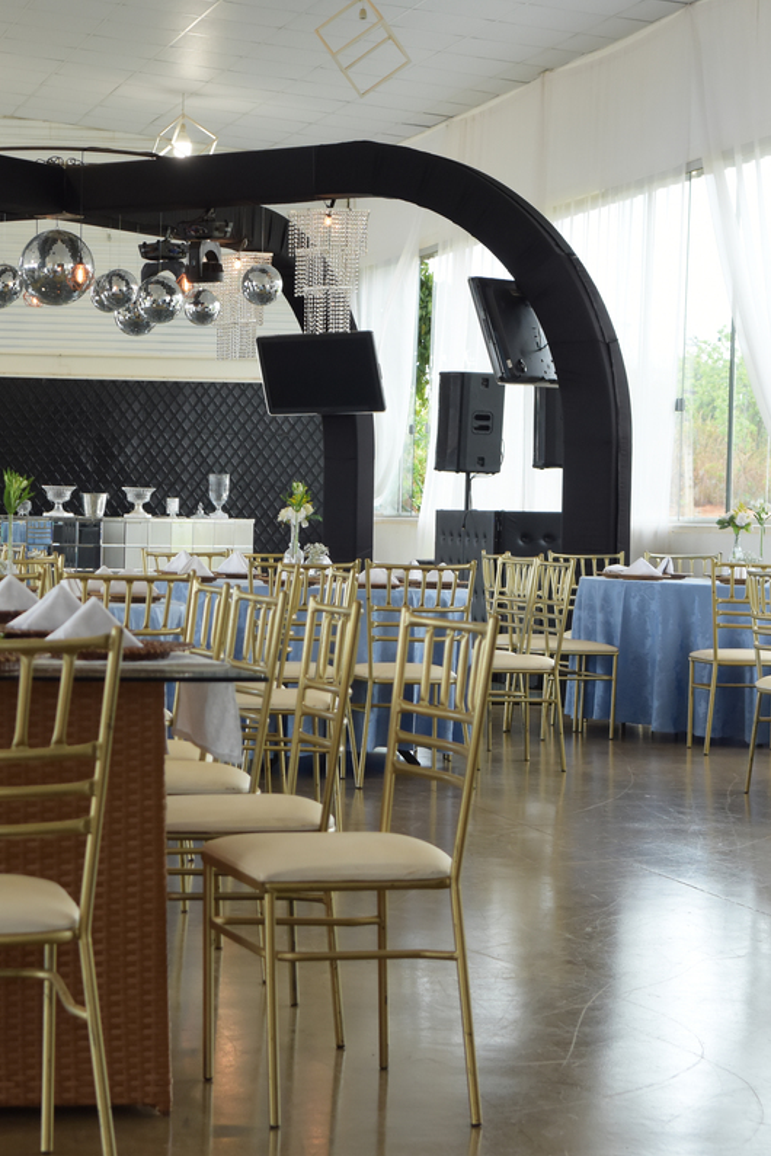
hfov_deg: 17.3
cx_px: 6
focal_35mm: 77
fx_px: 2473
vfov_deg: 26.3
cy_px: 580
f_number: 4.5
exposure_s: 1/100
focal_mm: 34
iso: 640
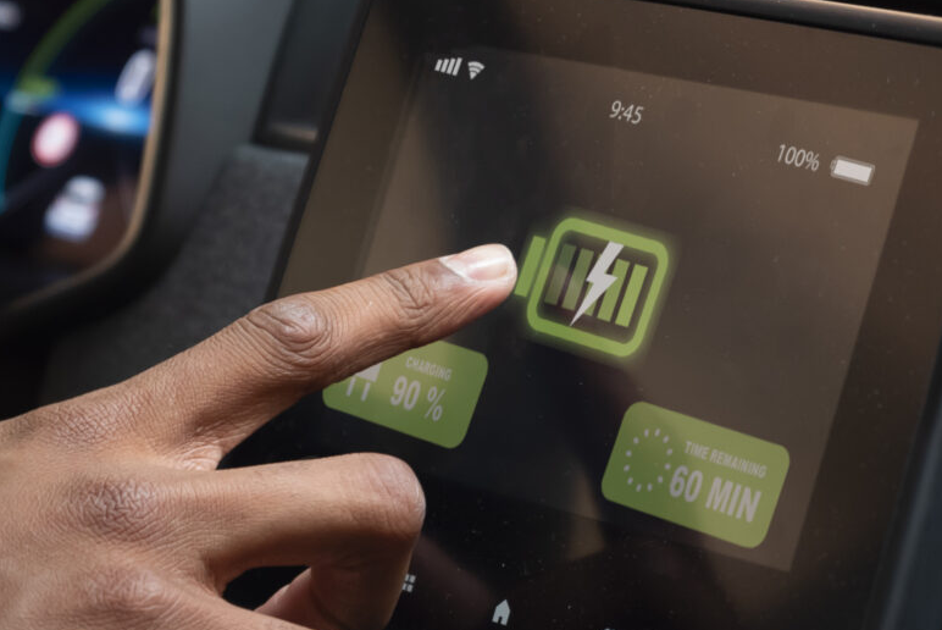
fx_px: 6075
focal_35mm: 232
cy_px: 217
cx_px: -1
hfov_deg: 8.8
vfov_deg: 5.9
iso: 640
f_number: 3.5
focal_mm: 70
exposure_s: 1/60
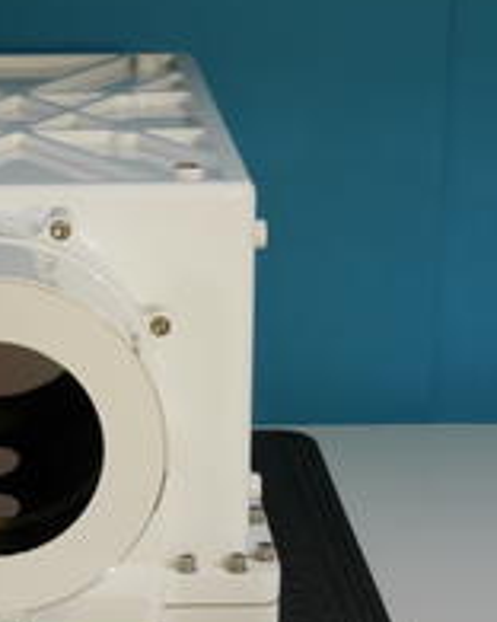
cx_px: 13
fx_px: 2501
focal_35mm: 136
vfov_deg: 14.1
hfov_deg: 11.3
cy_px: 459
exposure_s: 1/5
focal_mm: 34
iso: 400
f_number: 13
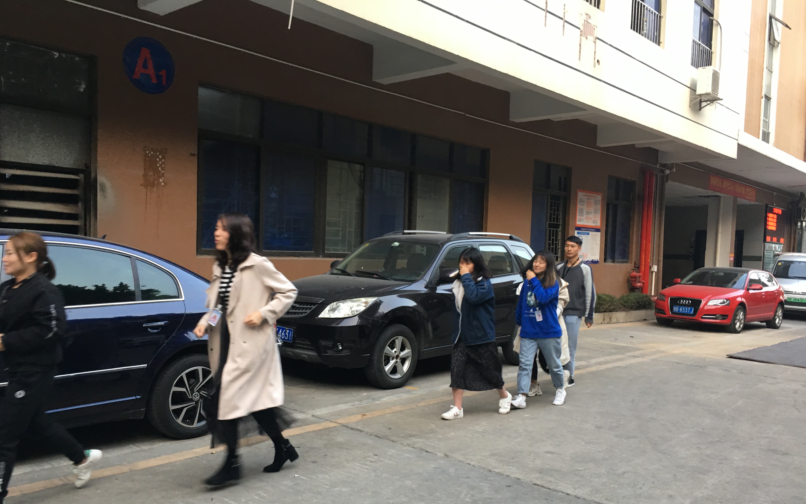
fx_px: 681
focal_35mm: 31
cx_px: 400
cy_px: 304
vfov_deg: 40.4
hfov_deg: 61.2
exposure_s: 1/30
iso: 40
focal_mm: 4.15
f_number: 2.2
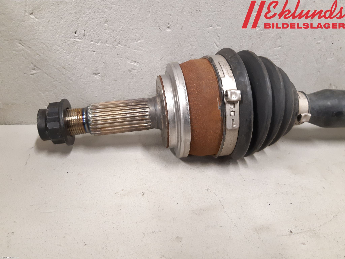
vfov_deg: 53.1
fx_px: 259
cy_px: 130
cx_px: 172
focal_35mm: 26
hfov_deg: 67.3
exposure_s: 1/33
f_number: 1.7
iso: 200
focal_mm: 3.93
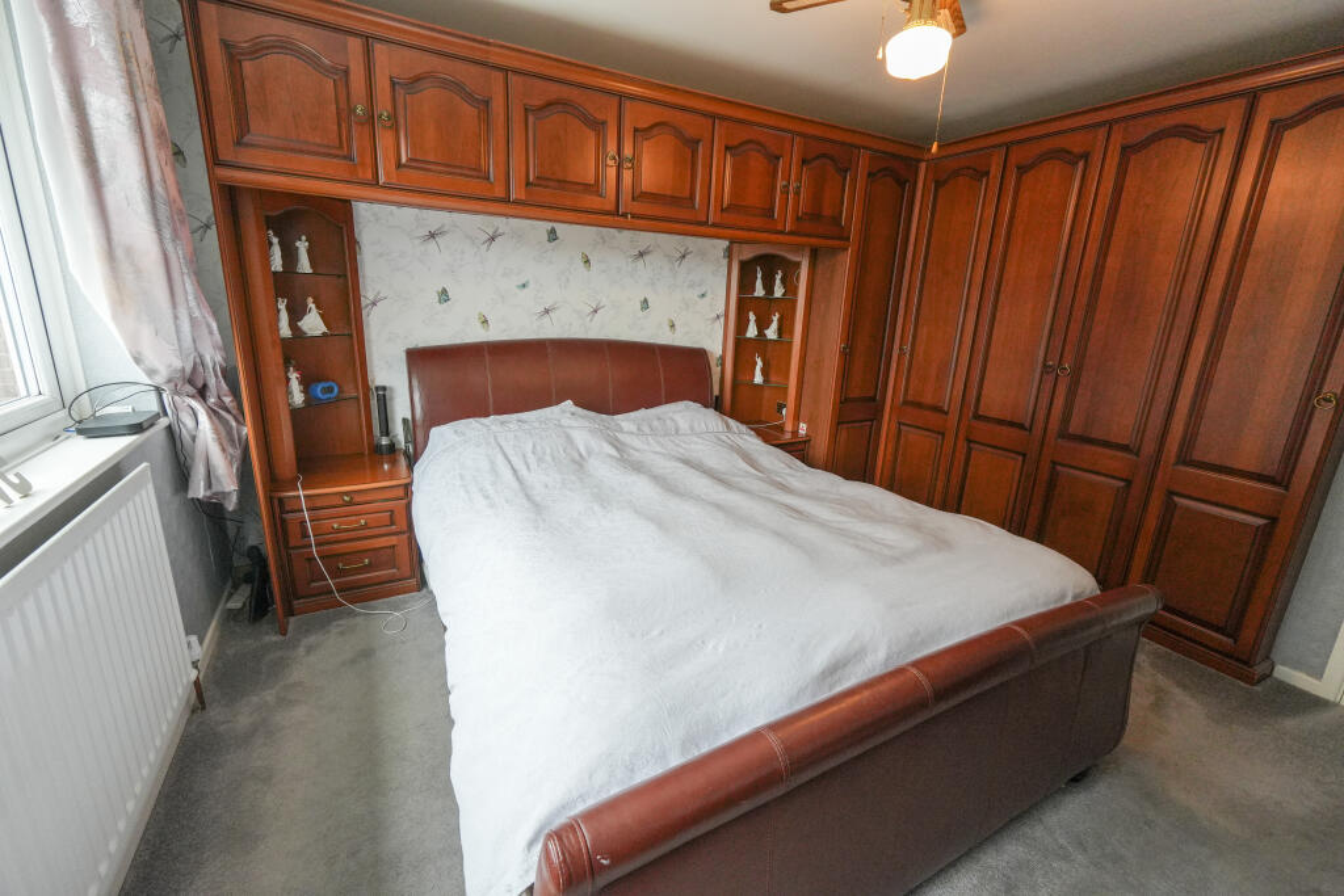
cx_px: 672
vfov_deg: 77.3
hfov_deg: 100.4
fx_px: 560
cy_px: 448
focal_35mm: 15
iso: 1000
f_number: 4
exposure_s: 1/160
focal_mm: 10
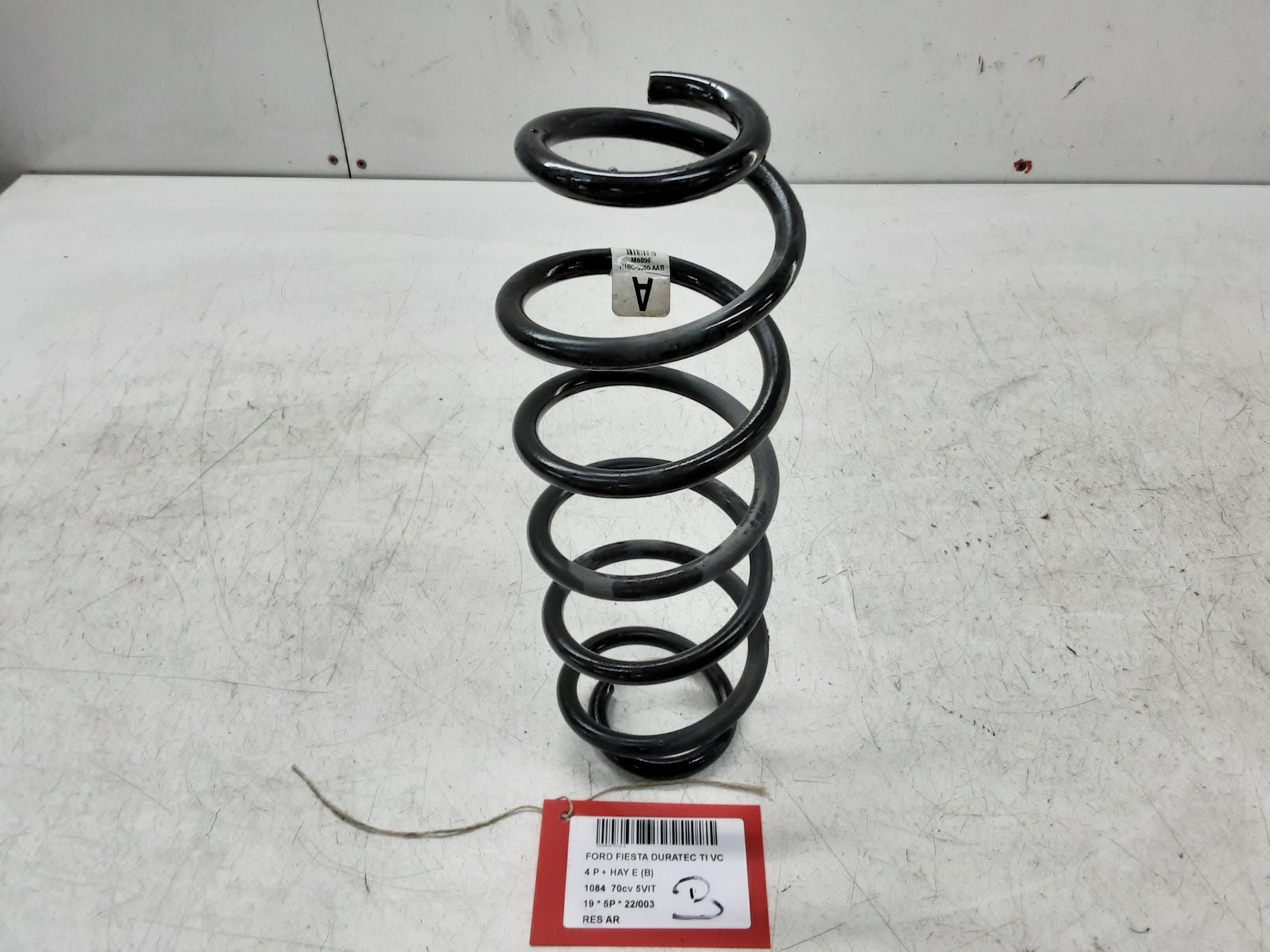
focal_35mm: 27
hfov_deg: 65.3
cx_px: 635
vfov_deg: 51.4
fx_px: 991
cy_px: 476
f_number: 1.9
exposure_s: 1/50
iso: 50
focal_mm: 2.91
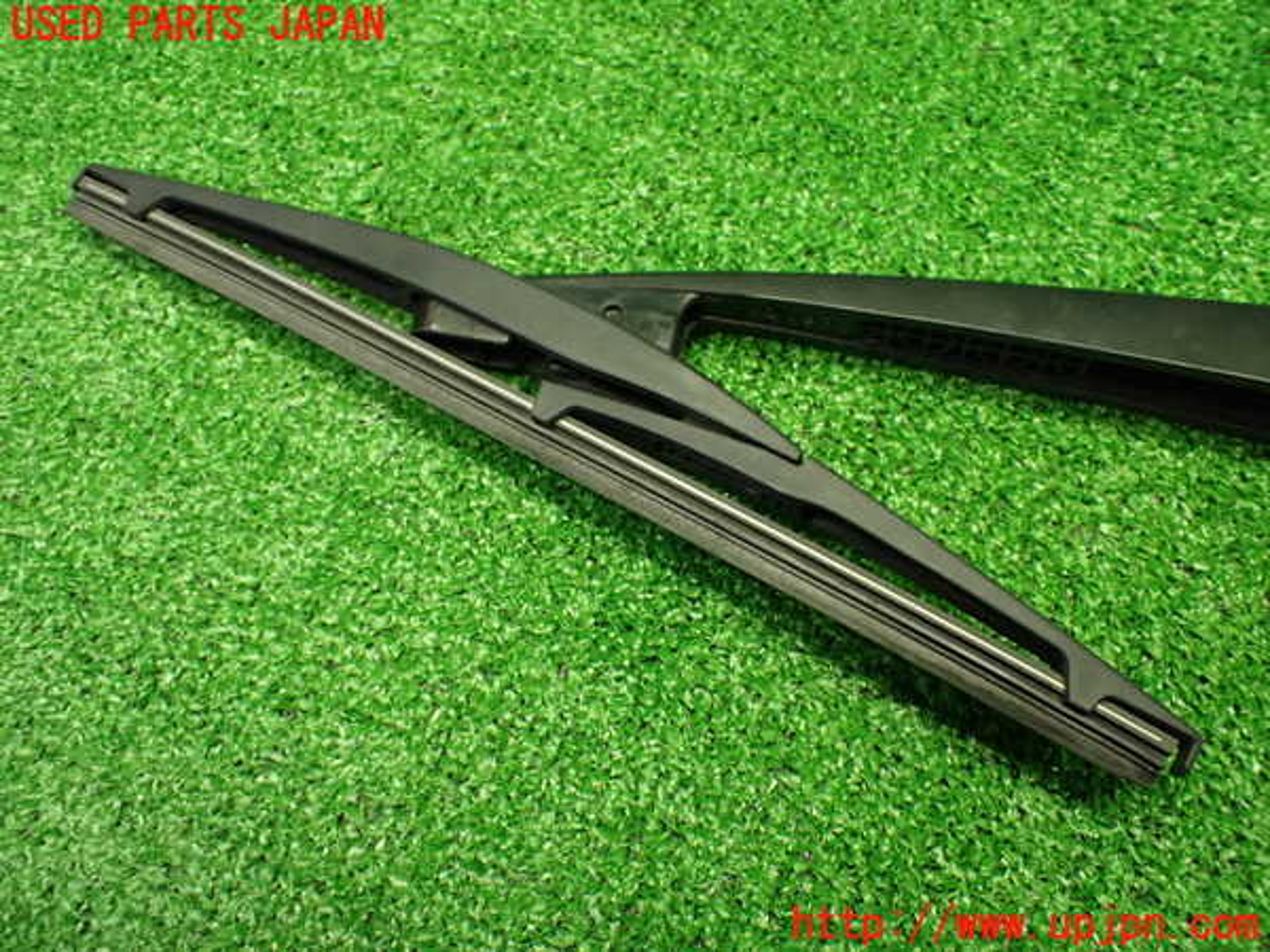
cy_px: 476
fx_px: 1101
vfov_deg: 46.8
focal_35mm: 30
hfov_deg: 60.0
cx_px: 635
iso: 800
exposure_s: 1/125
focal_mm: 5.4
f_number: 2.3
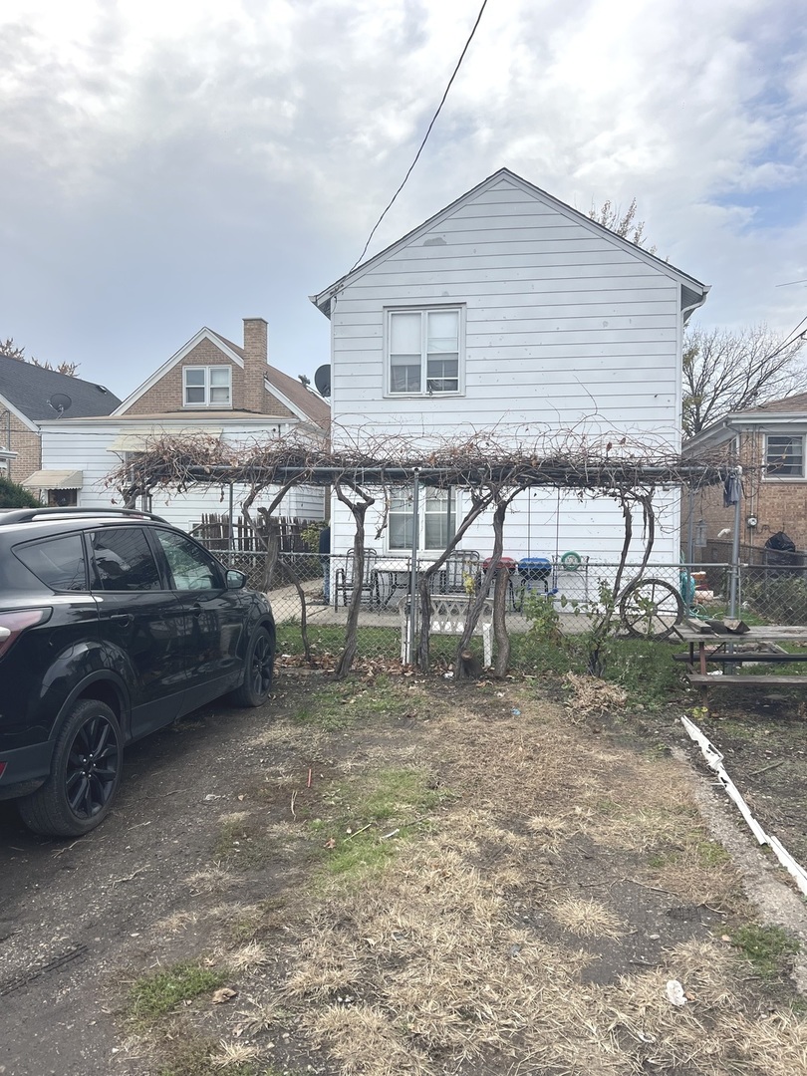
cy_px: 538
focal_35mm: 26
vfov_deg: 67.3
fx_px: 808
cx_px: 404
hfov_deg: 53.1
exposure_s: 1/2008
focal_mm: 5.7
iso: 50
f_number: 1.5
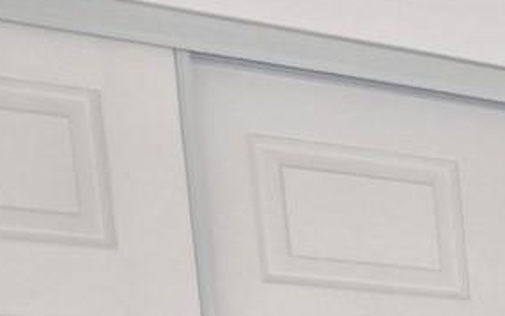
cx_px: 1292
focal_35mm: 137
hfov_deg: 11.8
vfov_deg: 8.3
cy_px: 882
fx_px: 1885
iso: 80
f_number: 1.8
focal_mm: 5.4
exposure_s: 1/180
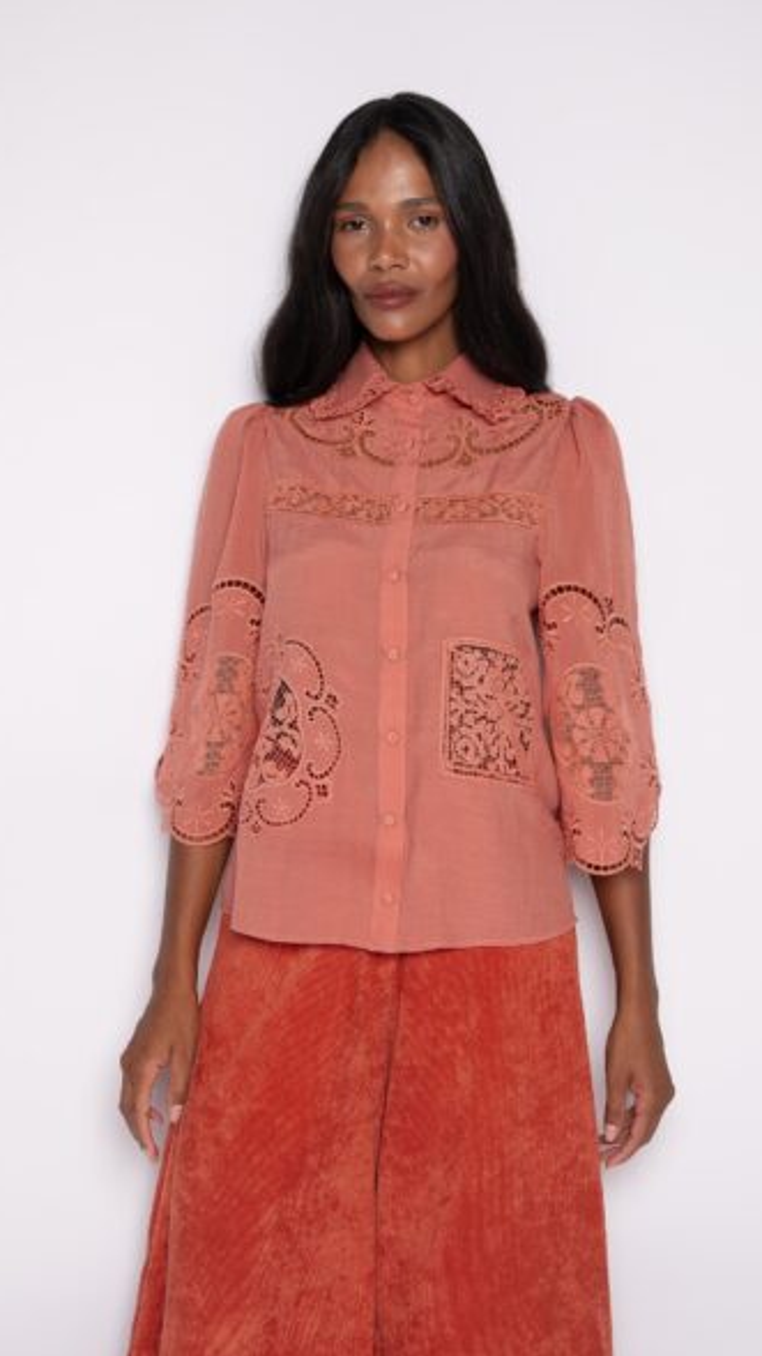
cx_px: 410
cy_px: 669
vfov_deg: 43.7
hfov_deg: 25.4
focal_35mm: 47
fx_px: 1689
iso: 200
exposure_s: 1/160
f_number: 7.1
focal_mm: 44
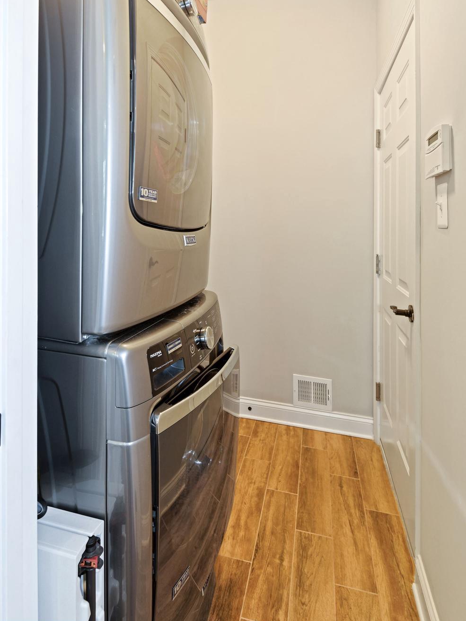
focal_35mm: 18
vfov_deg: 87.7
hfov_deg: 71.6
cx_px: 227
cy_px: 299
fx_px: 323
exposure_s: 2.5
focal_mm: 16
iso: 200
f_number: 8
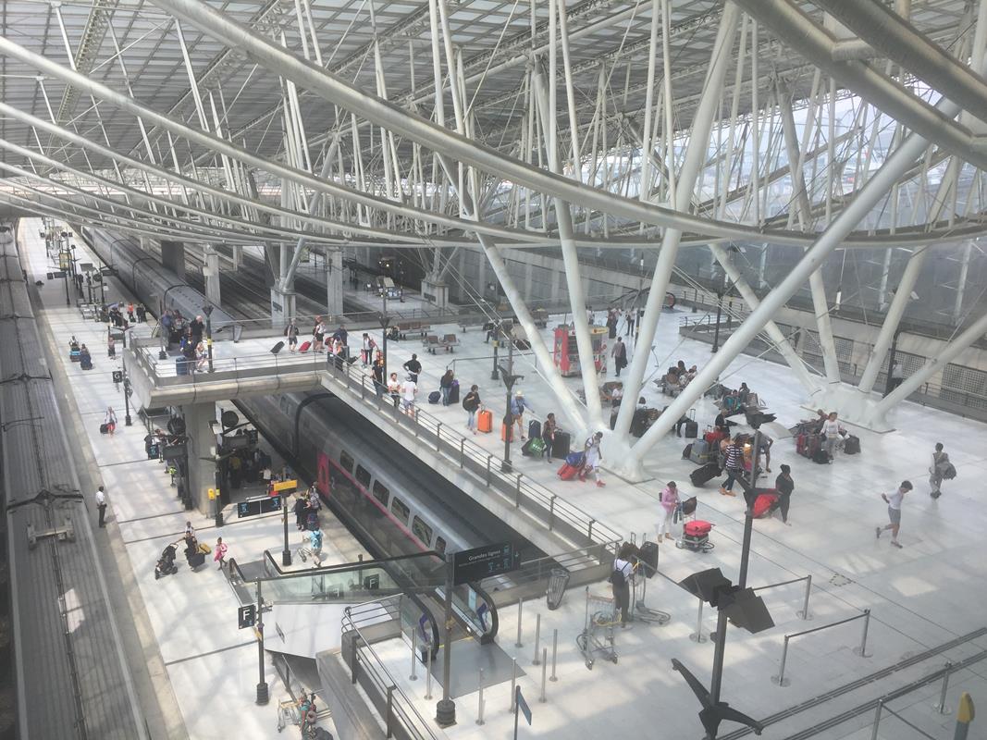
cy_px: 370
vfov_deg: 48.2
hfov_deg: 61.7
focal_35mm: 29
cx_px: 494
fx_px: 827
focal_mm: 4.15
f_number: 2.2
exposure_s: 1/494
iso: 32
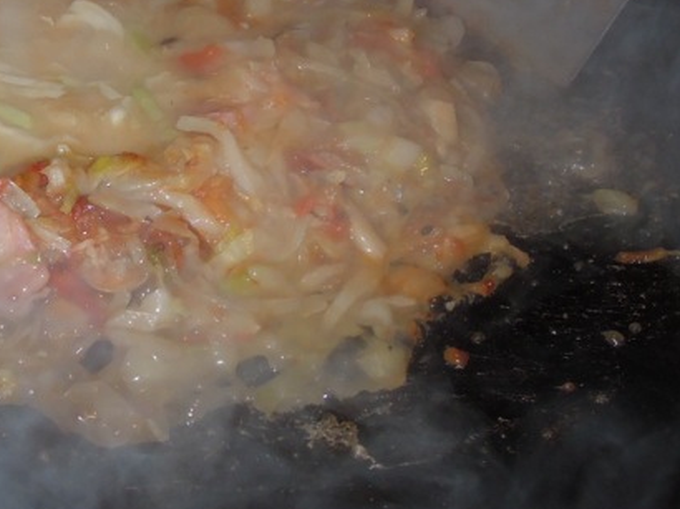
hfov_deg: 15.9
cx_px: 51
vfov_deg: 12.1
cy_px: 121
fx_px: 2395
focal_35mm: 122
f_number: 3.7
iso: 200
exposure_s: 1/50
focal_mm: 9
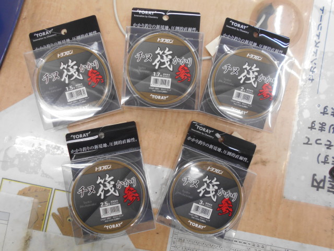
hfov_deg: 67.3
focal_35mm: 26
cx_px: 167
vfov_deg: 53.1
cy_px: 126
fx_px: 251
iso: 160
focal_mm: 4.6
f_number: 3.2
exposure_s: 1/30
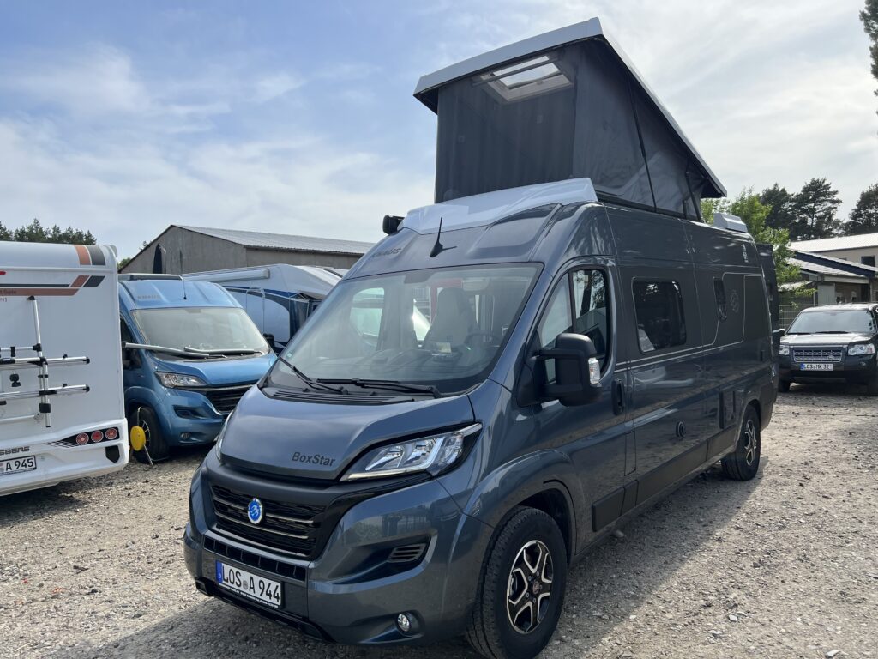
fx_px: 659
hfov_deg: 67.3
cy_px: 330
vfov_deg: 53.1
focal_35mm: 26
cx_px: 439
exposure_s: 1/3704
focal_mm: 5.7
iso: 50
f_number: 1.5
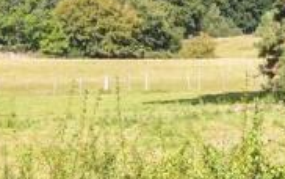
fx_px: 855
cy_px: -20
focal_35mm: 110
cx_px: -10
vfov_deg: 11.7
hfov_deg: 18.4
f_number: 6.3
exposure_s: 1/640
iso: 320
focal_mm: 20
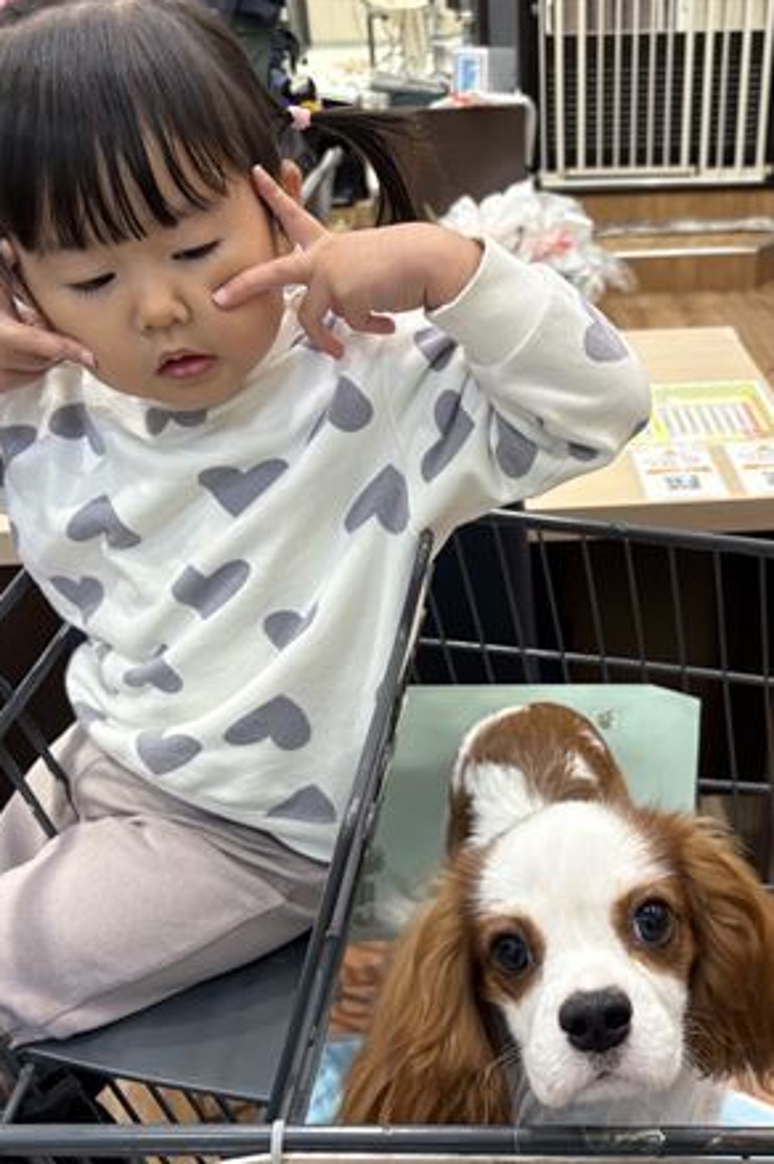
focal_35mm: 37
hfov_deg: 35.3
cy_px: 583
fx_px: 1195
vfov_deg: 51.9
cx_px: 554
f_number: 1.6
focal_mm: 5.96
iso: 100
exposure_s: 1/100
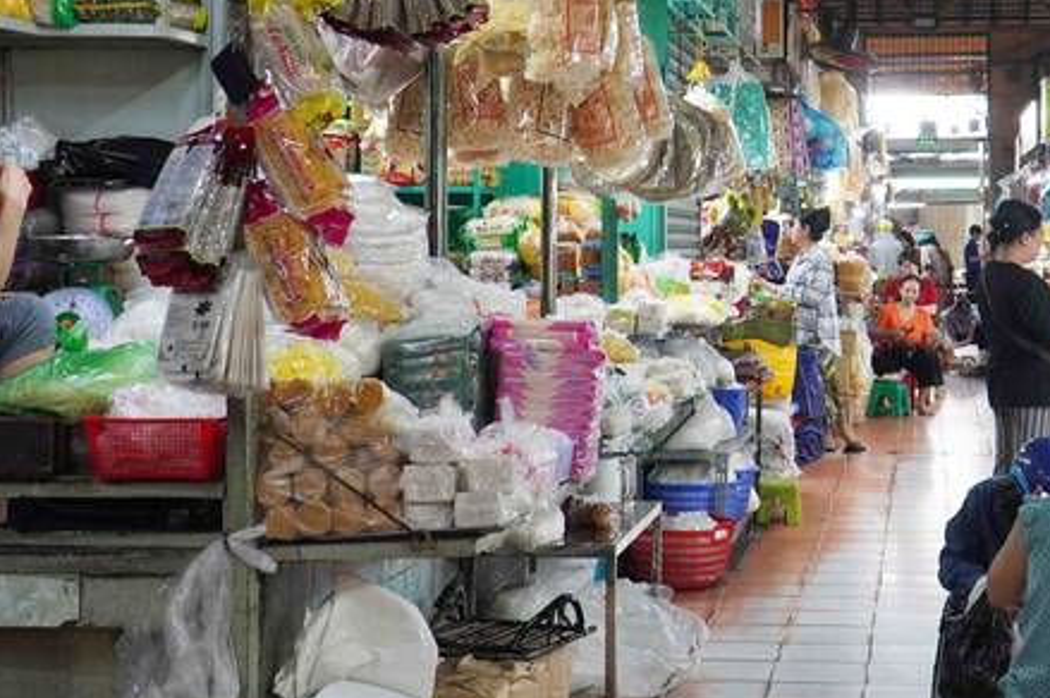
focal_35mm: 63
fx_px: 1833
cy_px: 212
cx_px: 801
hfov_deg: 31.3
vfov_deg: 21.5
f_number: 4
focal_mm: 23
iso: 1000
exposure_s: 1/160
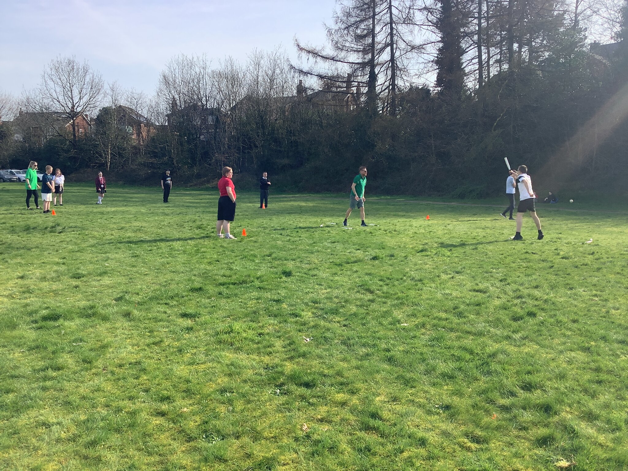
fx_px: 562
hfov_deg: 58.4
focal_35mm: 31
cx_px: 314
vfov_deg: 45.4
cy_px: 236
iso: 25
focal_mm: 3.3
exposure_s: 1/769
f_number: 2.4
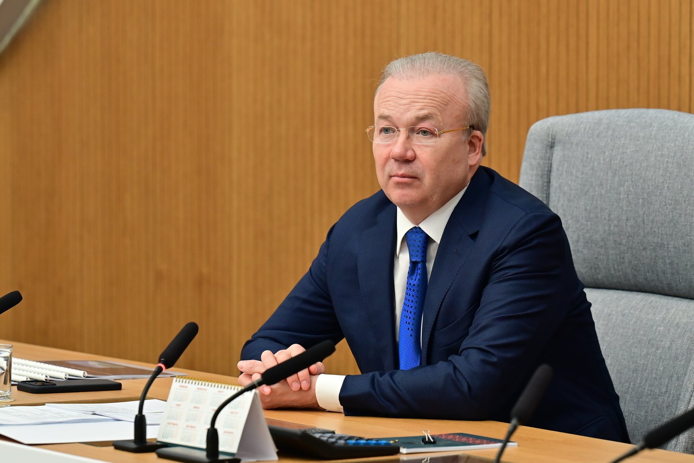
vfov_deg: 6.1
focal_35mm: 225
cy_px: 232
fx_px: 4338
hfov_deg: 9.1
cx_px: 347
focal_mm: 150
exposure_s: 1/125
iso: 800
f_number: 4
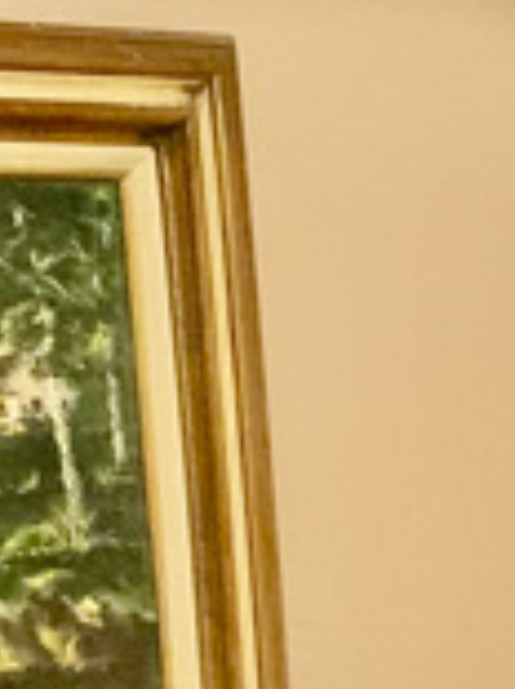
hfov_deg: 7.6
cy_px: 849
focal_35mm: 192
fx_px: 3814
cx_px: 804
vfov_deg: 10.1
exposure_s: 1/40
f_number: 1.8
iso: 250
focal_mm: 3
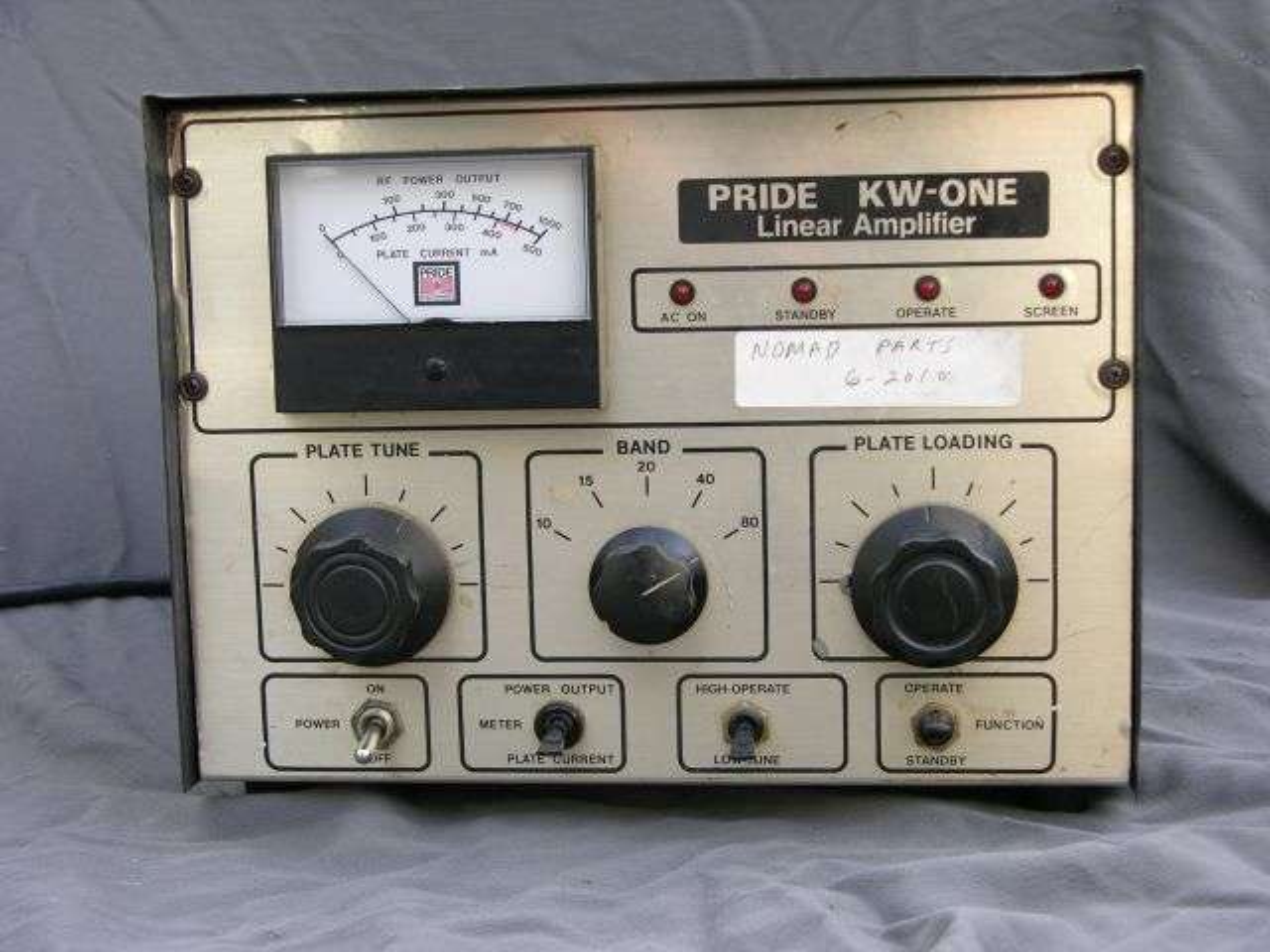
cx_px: 635
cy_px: 476
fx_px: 2128
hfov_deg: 33.2
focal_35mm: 58
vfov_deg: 25.2
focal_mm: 14.7
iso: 50
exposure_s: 1/53.2
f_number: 3.9
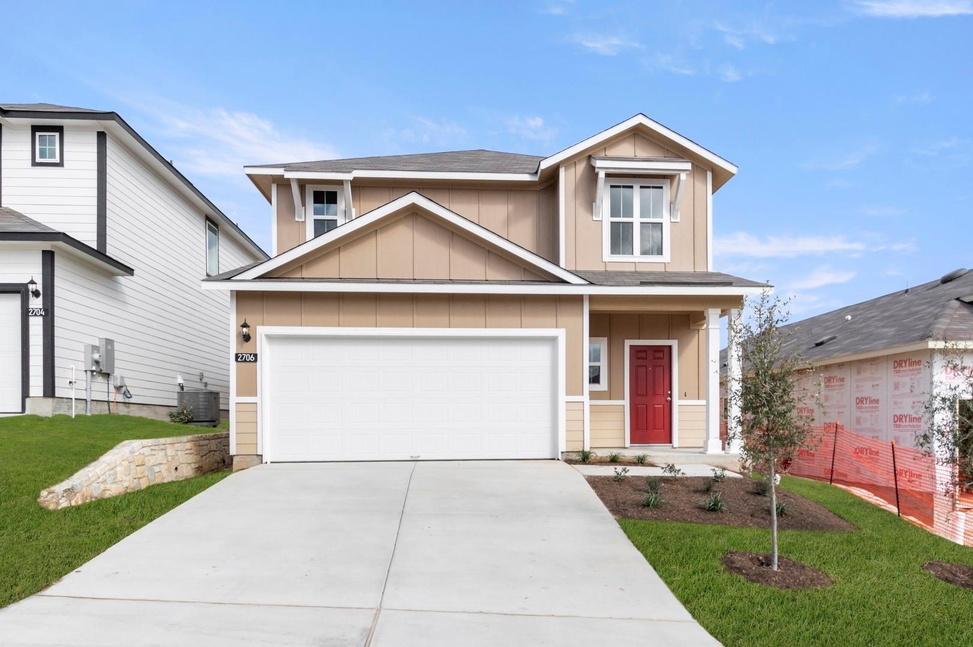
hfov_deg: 53.2
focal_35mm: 36
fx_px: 972
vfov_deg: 36.8
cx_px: 486
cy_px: 324
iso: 400
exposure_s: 1/500
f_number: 8
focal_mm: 24
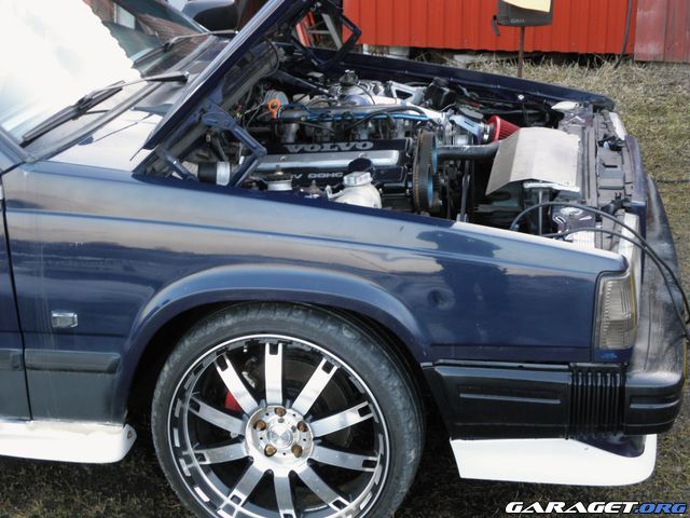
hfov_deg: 29.4
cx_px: 345
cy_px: 259
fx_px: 1316
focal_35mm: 66
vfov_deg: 22.3
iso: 125
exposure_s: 1/20
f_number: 3.7
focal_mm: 11.76
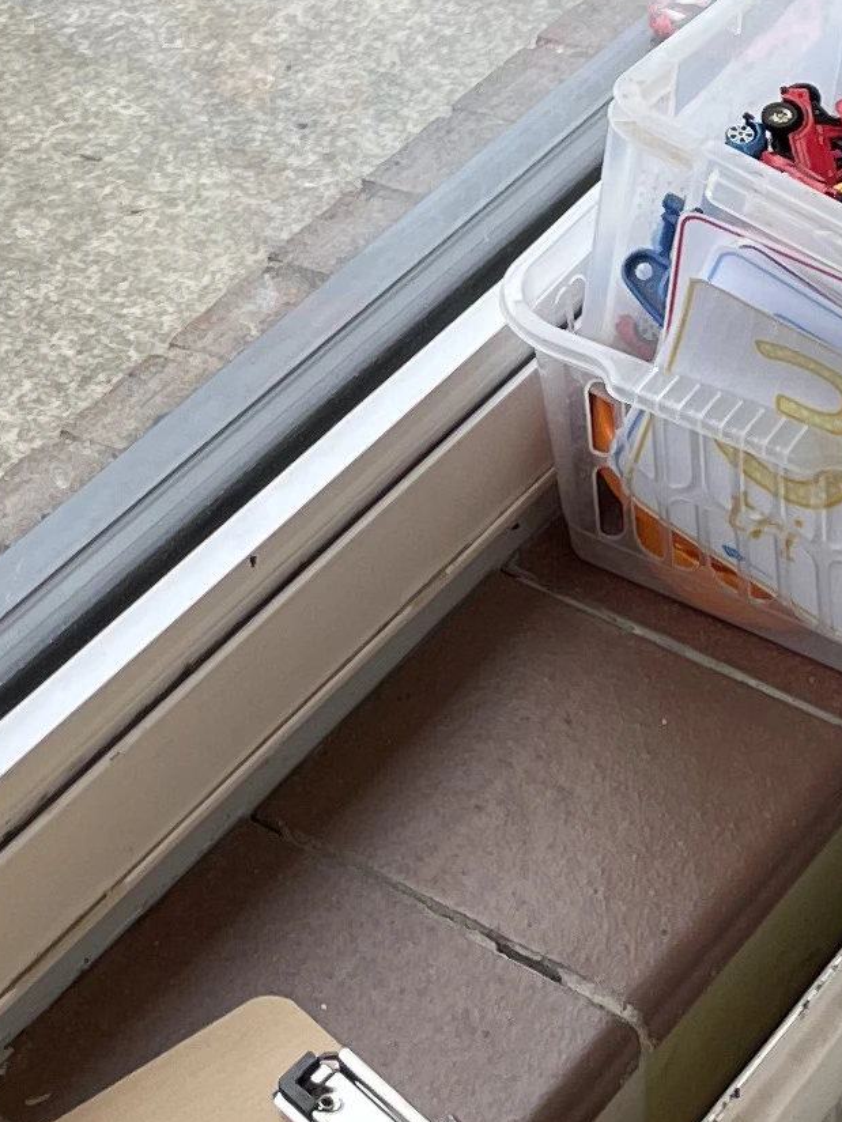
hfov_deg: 11.5
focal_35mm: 127
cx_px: -92
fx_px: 4118
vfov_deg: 14.1
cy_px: -756
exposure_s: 1/144
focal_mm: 4.2
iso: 32
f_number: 1.6
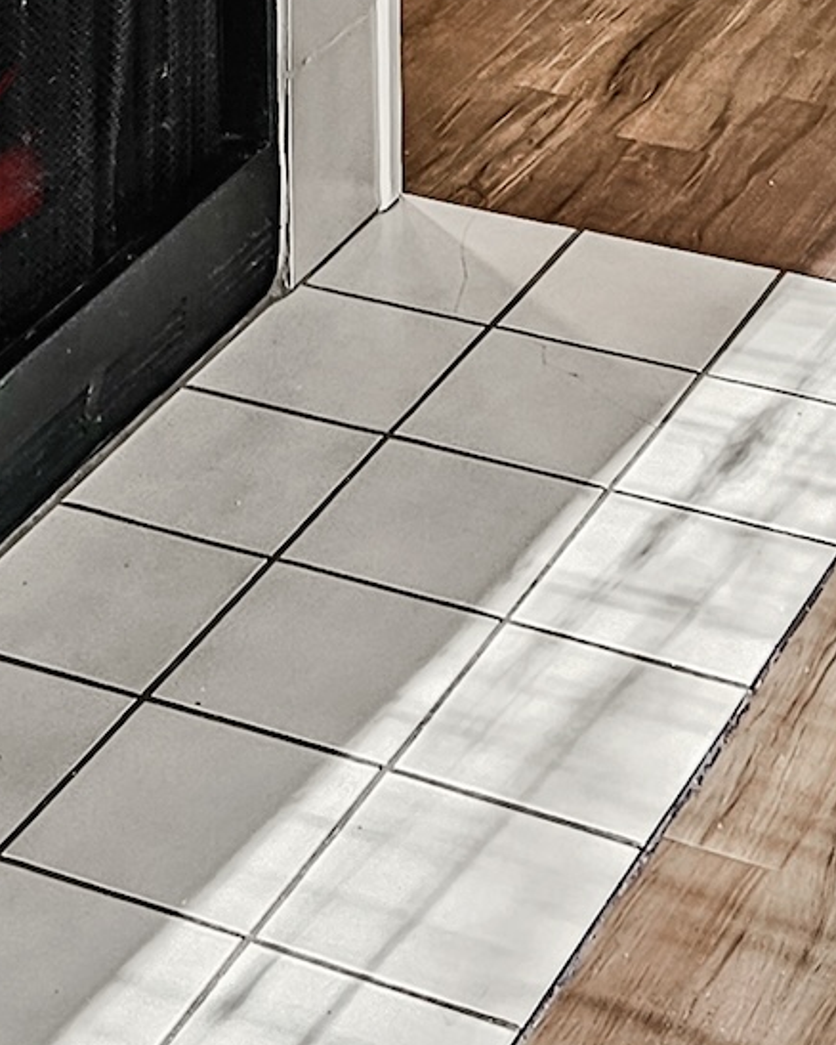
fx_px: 3462
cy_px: -1210
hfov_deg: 13.8
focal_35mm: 112
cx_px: 338
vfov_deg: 13.8
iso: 320
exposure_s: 1/120
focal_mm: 6.3
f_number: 1.7
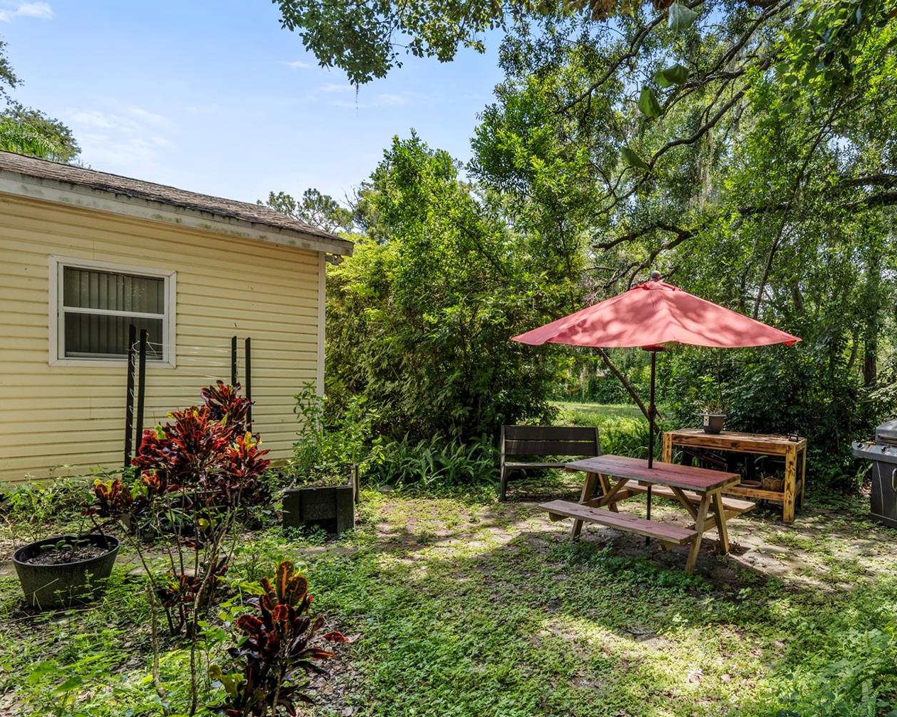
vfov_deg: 70.8
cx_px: 535
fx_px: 504
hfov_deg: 82.4
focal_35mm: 19
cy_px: 357
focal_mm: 16
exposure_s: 1/10
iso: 100
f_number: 8
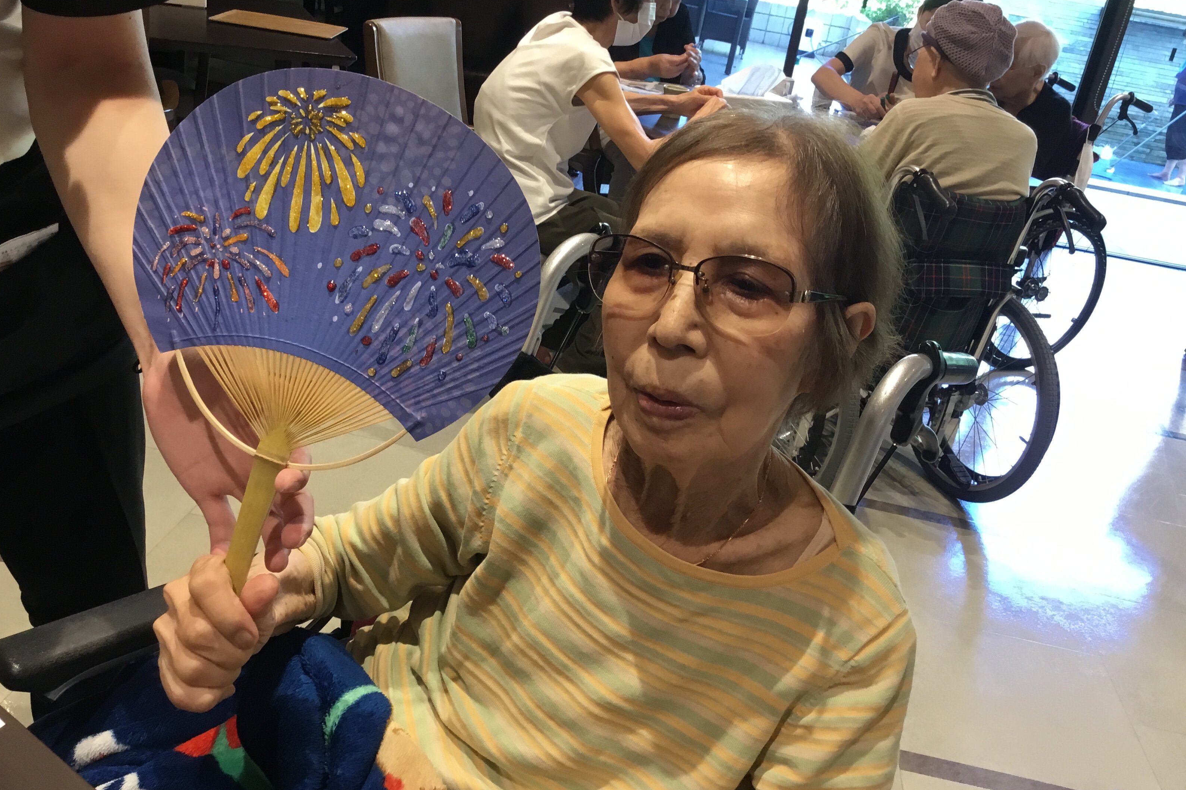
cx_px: 581
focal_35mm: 33
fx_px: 1087
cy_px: 391
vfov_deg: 40.0
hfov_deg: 57.2
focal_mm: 3.3
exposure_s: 1/30
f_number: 2.4
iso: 50
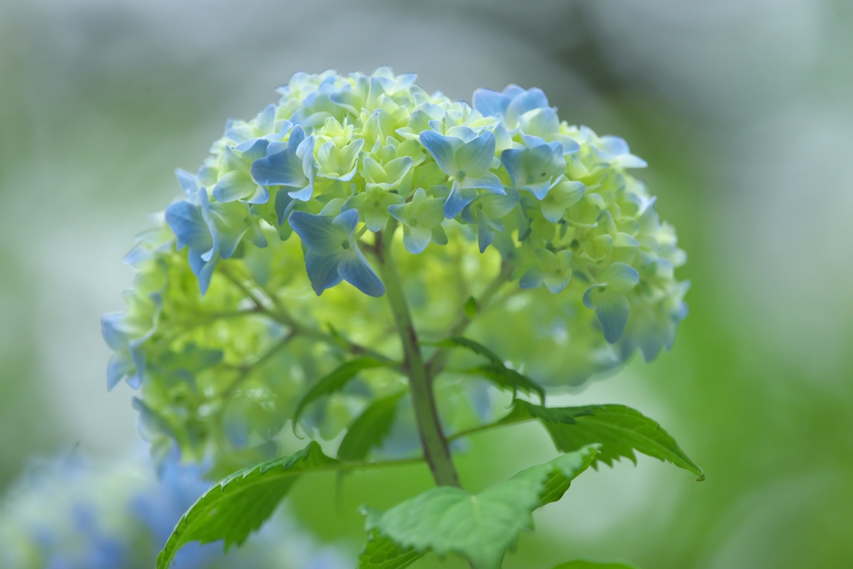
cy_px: 284
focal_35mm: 300
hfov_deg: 6.9
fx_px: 7109
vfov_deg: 4.6
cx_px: 426
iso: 400
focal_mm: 300
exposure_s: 1/640
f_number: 5.6
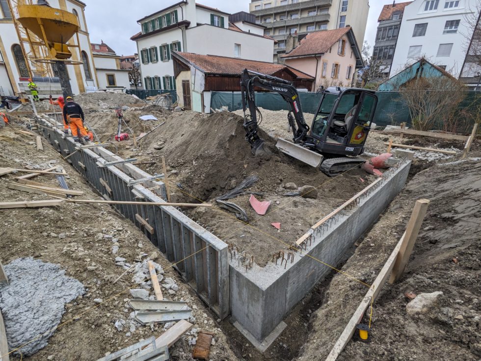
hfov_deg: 94.5
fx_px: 222
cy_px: 180
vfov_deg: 78.1
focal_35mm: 16
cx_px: 240
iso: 38
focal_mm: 2.22
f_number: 2.2
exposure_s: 1/294
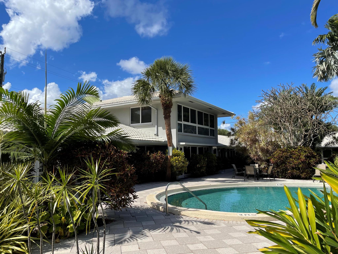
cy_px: 127
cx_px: 169
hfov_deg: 67.3
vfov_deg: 53.1
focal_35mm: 26
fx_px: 254
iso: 32
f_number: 1.6
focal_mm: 4.2
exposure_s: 1/4132
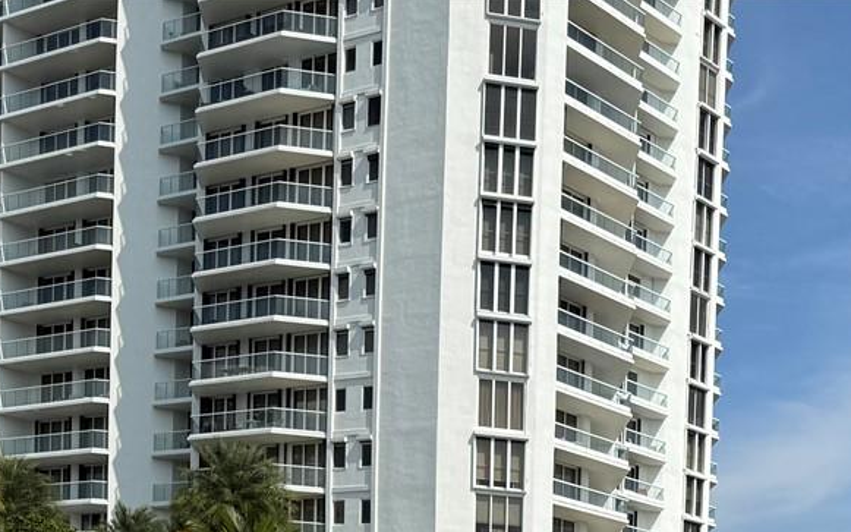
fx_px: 1623
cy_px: 875
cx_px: 801
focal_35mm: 70
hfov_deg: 28.0
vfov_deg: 16.4
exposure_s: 1/7353
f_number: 1.78
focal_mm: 6.76
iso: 80
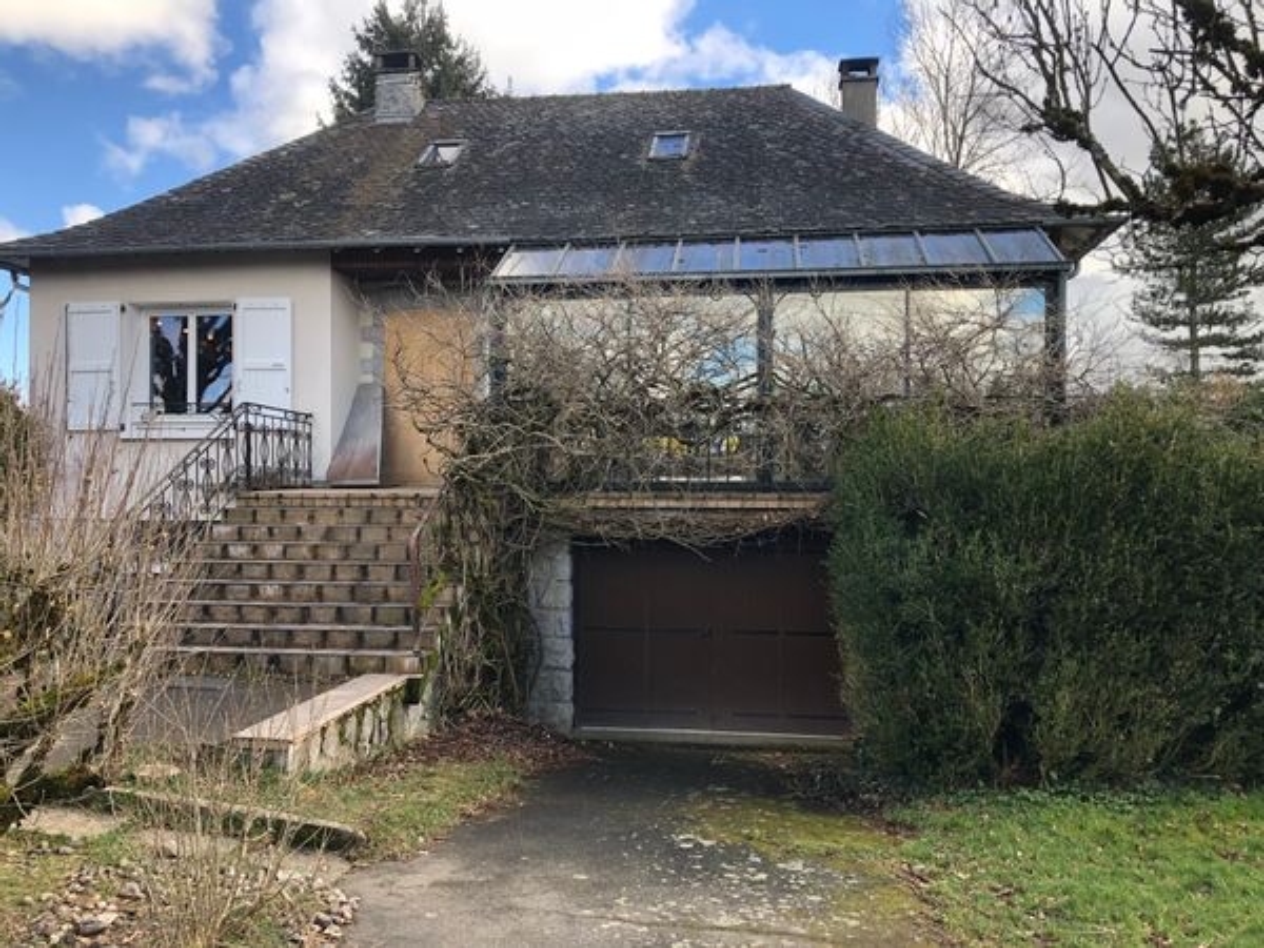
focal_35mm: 28
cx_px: 632
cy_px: 474
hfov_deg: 63.4
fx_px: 1022
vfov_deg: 49.7
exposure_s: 1/225
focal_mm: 3.99
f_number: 1.8
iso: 20
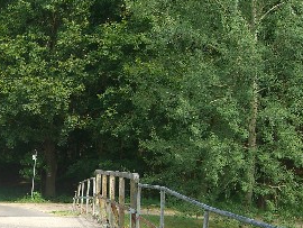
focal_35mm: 82
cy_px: 225
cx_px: 12
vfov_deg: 17.6
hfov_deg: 23.0
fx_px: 718
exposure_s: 1/250
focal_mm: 7.9
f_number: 2.8
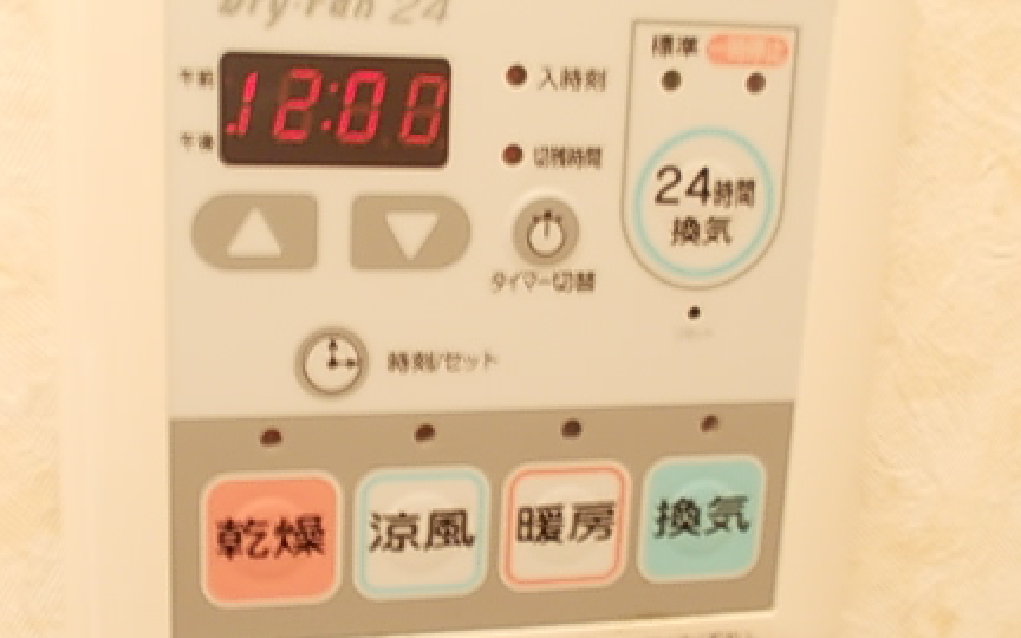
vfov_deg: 29.2
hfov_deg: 45.0
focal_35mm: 44
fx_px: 1224
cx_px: 407
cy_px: 338
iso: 200
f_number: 2.7
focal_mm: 4
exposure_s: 1/10
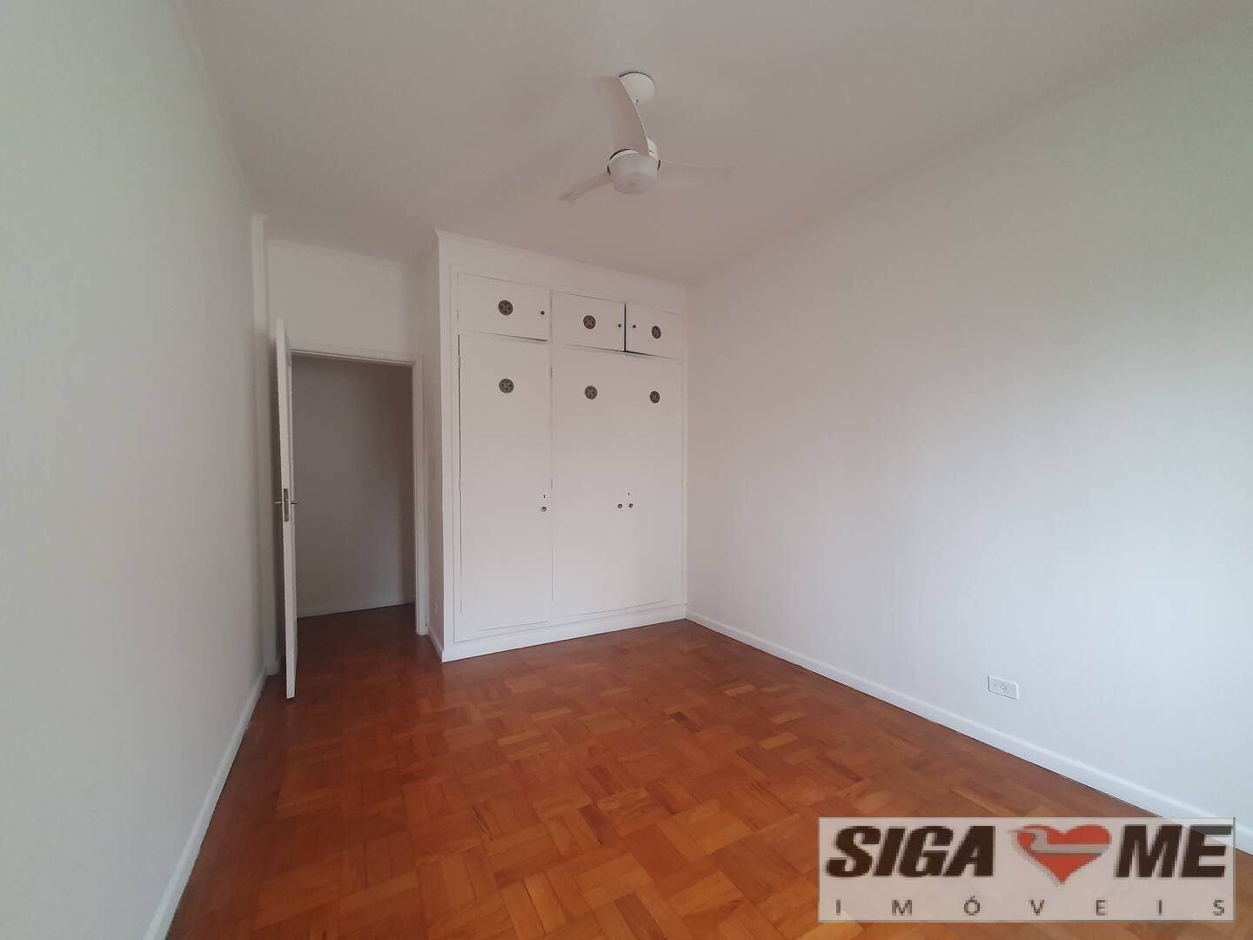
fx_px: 471
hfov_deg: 106.2
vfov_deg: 89.9
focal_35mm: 13
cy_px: 470
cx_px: 626
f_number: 2.2
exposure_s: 1/60
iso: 400
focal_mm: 1.8
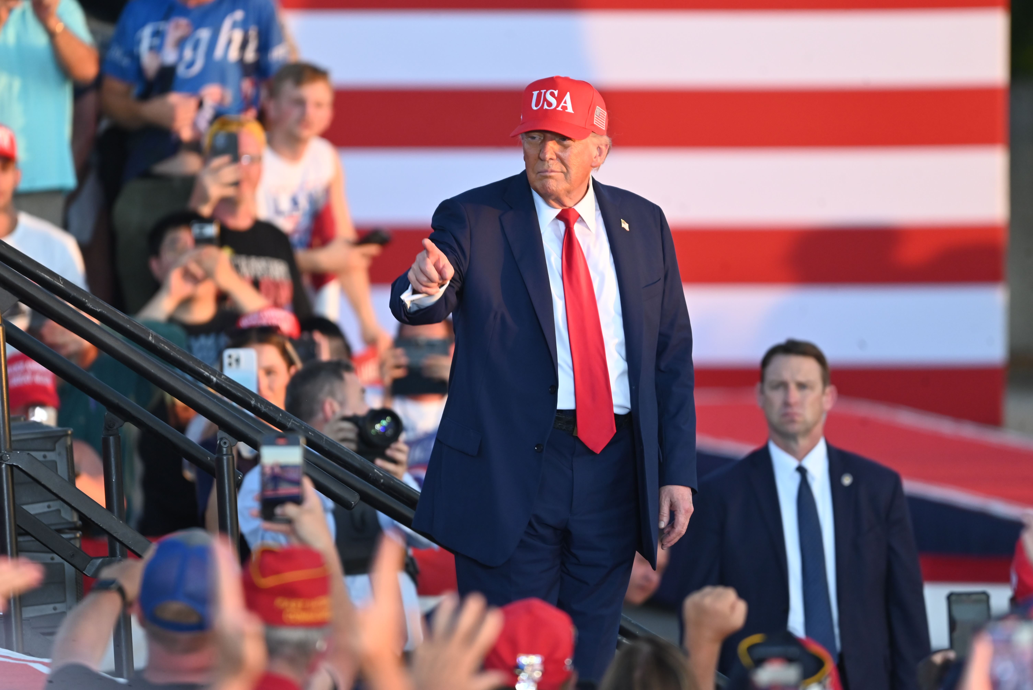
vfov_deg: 2.3
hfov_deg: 3.4
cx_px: 516
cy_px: 345
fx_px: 17222
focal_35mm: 600
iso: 1400
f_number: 6.3
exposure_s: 1/500
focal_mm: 600
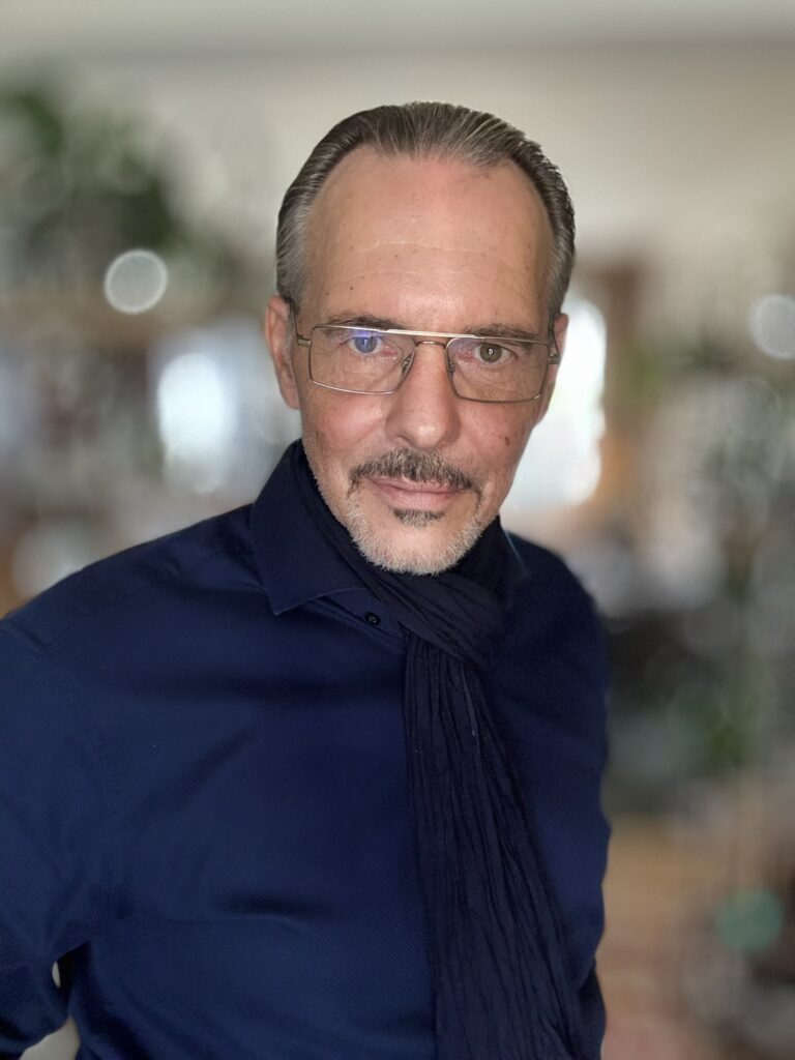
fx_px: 919
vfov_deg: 60.0
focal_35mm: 30
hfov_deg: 46.8
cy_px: 530
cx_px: 398
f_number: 1.9
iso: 320
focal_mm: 2.69
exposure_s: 1/59
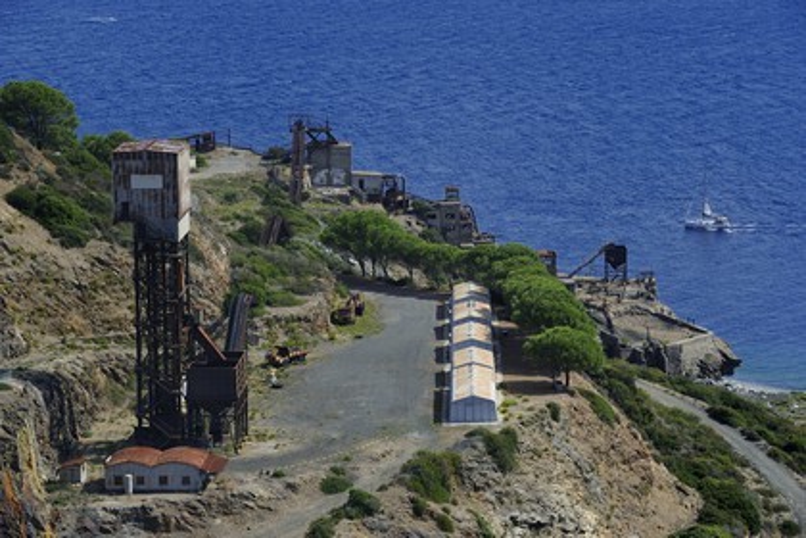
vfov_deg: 9.5
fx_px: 3246
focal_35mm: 145
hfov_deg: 14.2
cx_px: 403
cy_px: 269
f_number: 10
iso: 200
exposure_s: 1/250
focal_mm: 145
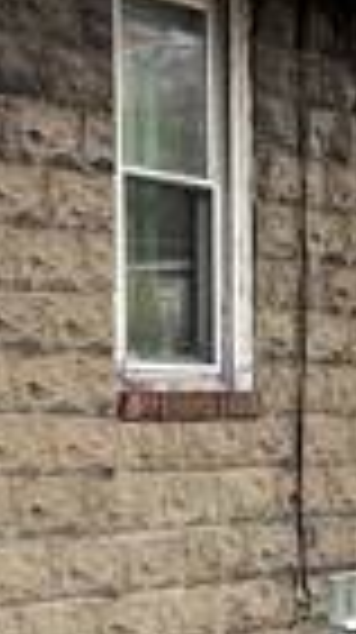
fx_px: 1397
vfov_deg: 25.3
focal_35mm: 83
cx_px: -392
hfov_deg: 12.5
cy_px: 481
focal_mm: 2.22
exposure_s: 1/278
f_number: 2.2
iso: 40
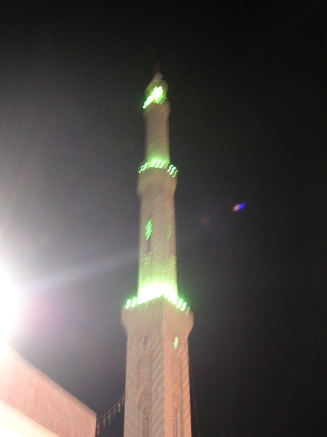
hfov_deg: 38.7
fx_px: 466
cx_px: 164
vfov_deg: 50.1
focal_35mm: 37
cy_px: 218
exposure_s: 1/2
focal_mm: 6.1
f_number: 2.8
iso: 100
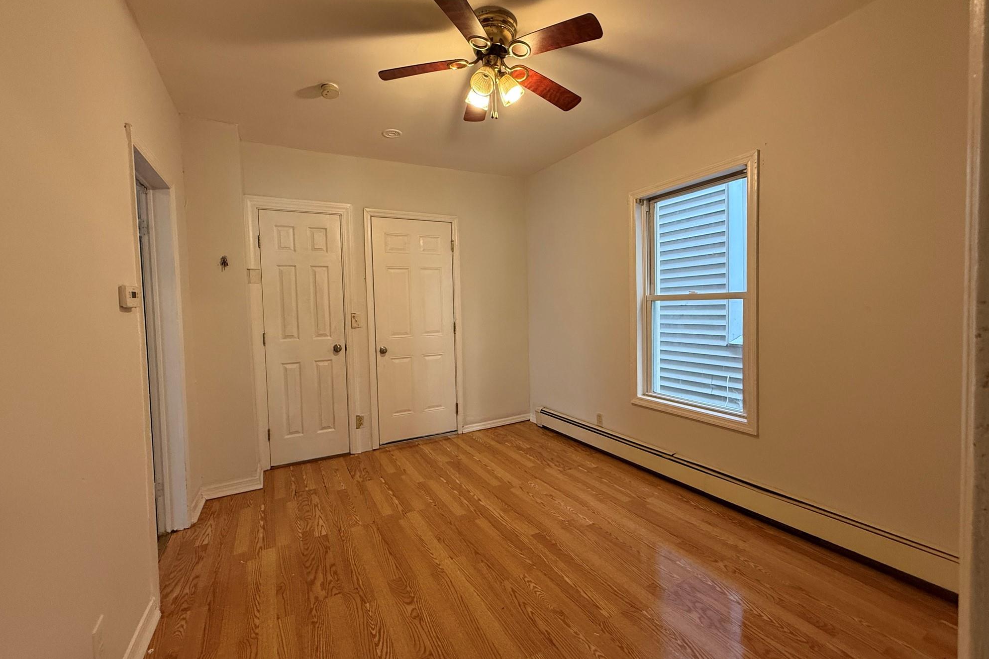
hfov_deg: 100.4
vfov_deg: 77.3
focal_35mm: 15
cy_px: 322
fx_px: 412
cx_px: 482
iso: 250
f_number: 2.2
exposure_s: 1/60
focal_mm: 2.22
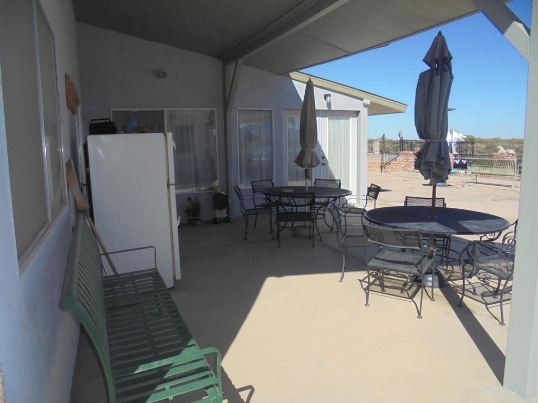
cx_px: 269
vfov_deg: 53.1
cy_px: 202
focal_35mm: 26
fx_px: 404
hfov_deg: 67.3
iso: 100
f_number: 3.5
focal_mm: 4.6
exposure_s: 1/800
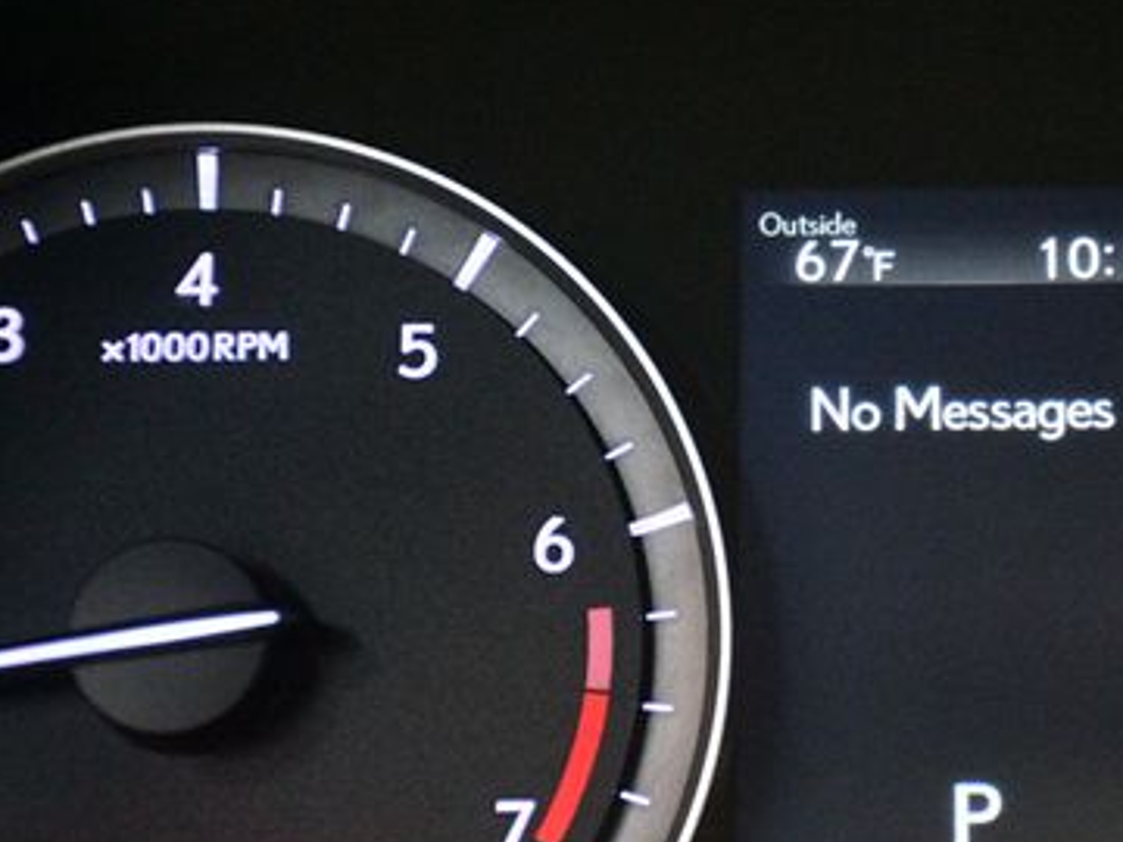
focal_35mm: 128
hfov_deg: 15.3
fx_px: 4153
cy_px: 596
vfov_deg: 11.6
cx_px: 948
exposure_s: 1/60
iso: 8000
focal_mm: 50
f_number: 4.8
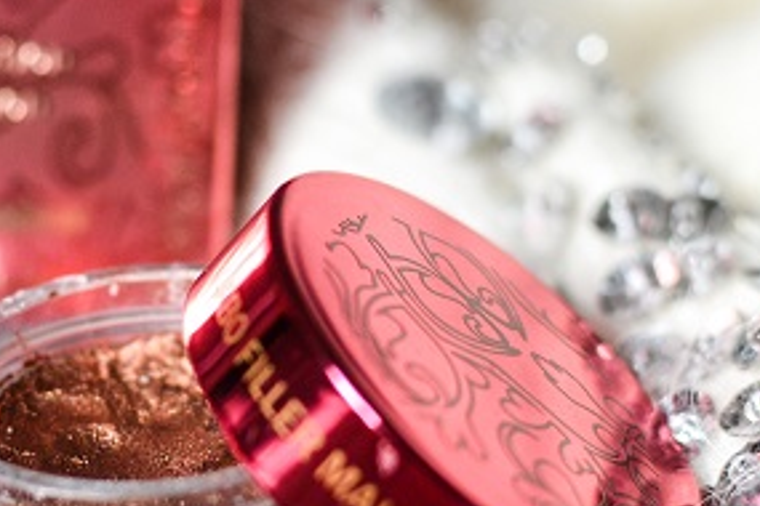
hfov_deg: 14.7
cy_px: 322
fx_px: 2920
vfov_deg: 9.9
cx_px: 136
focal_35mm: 138
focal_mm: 35
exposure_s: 1/60
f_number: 3.5
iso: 400
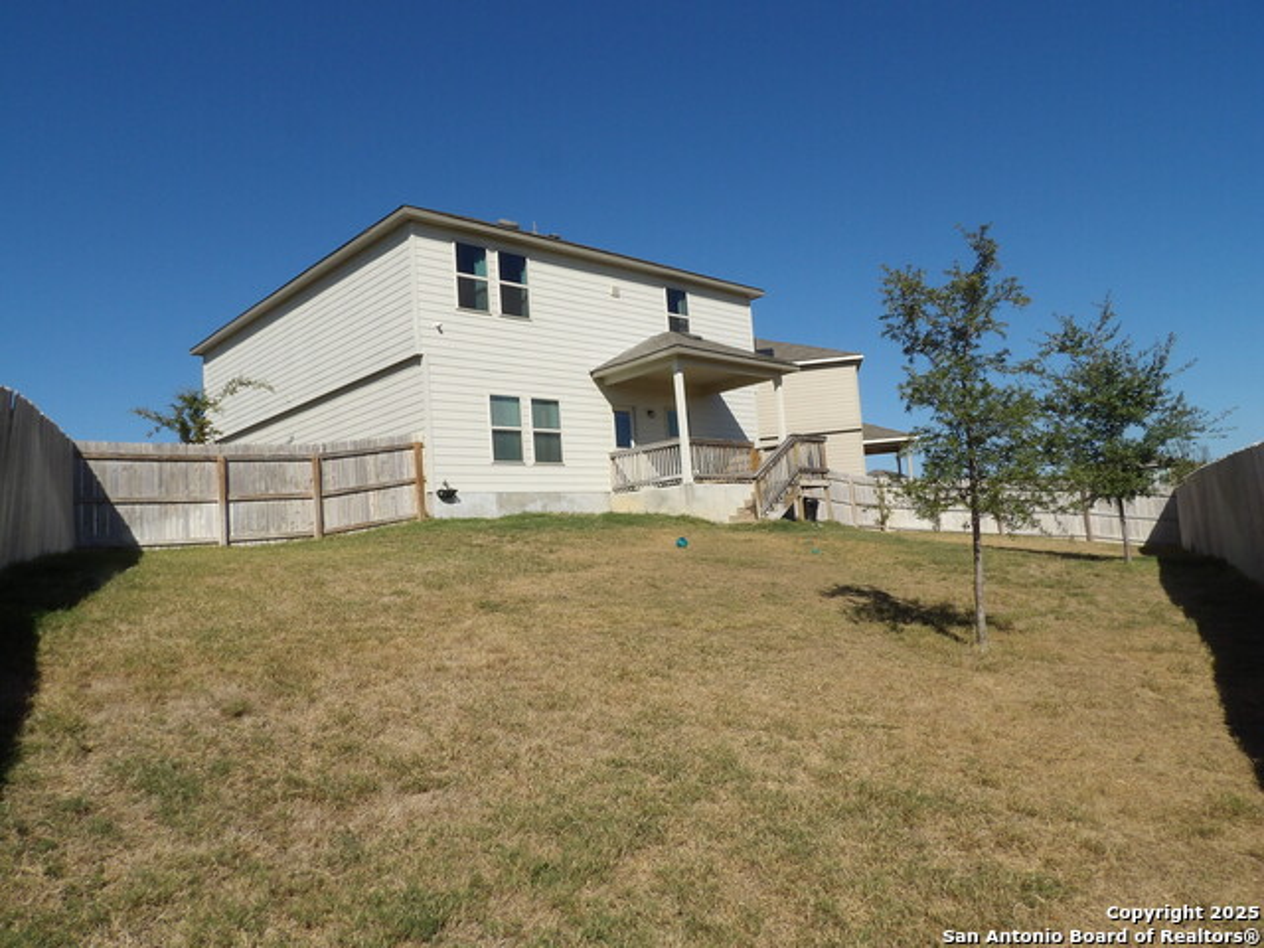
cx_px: 632
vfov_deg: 56.8
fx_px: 876
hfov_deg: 71.6
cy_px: 474
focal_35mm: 24
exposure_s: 1/558
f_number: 5.6
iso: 100
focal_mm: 4.3
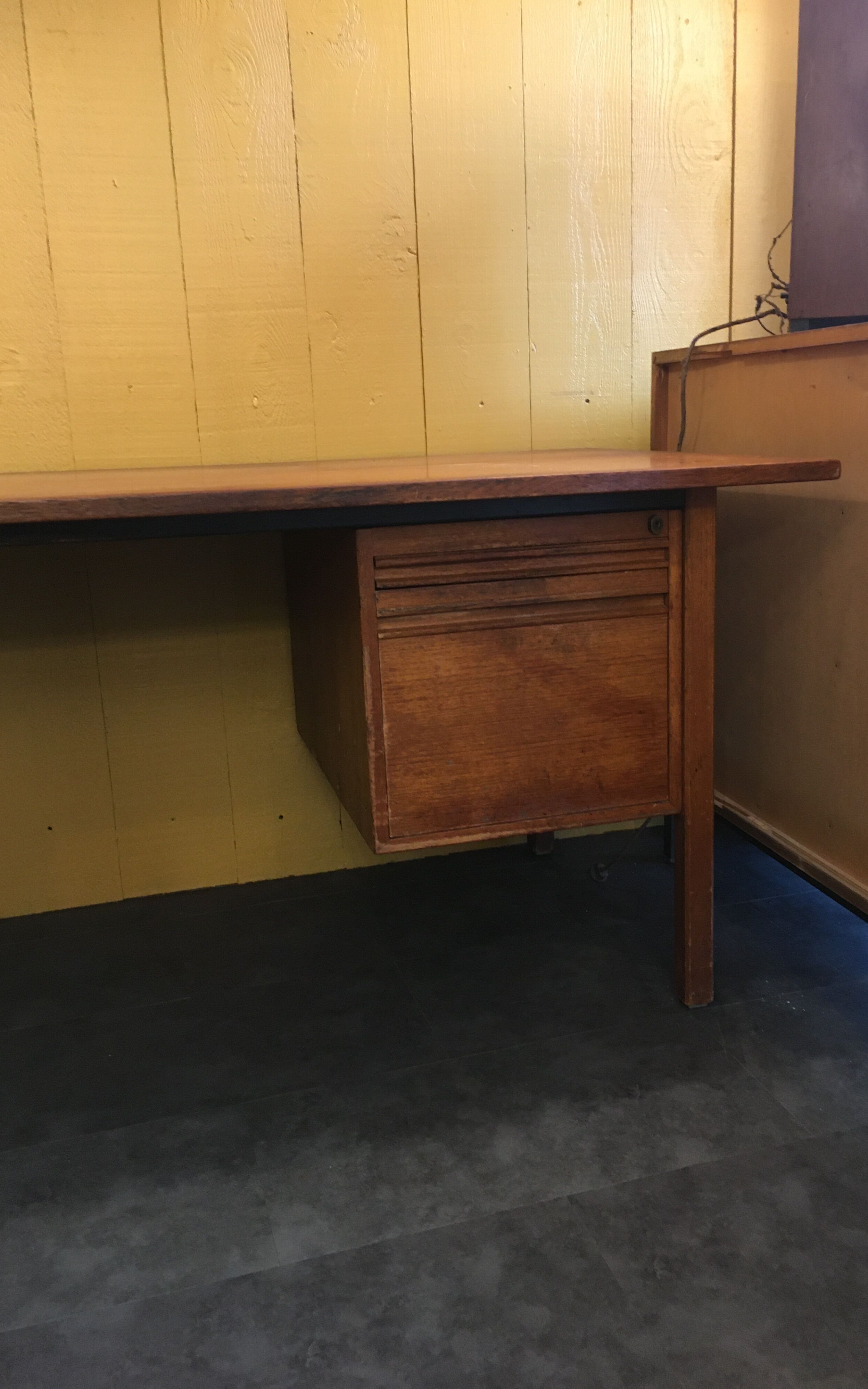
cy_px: 695
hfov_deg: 40.5
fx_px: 1173
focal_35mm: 31
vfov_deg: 61.2
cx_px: 485
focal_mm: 4.15
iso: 160
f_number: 2.2
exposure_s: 1/33
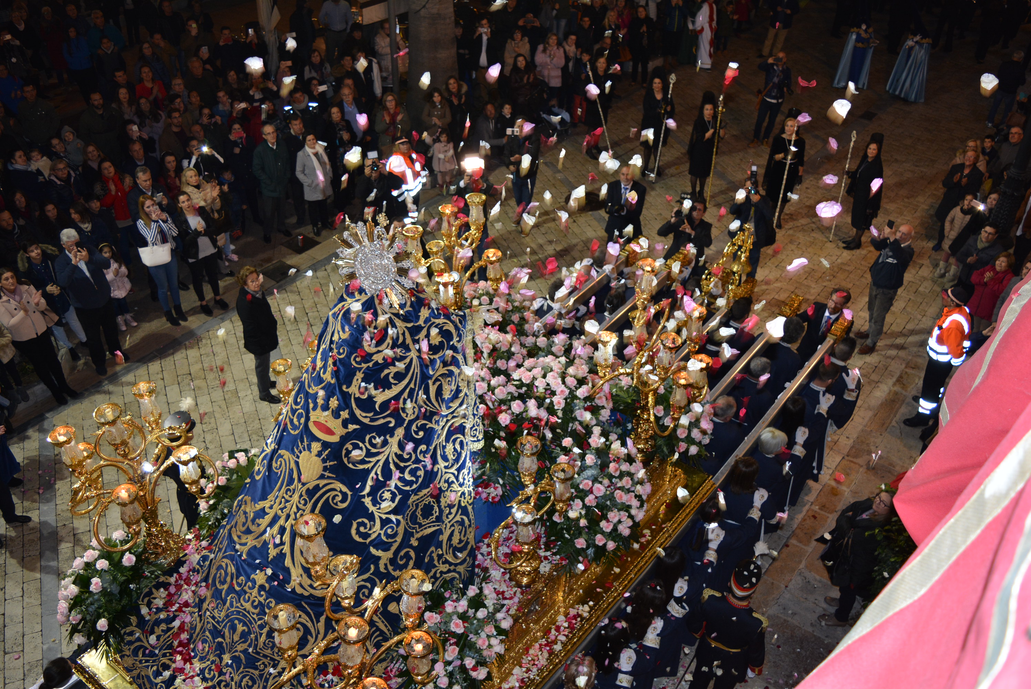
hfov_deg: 57.2
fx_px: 946
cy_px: 344
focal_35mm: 33
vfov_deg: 40.0
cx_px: 516
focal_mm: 22
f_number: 4
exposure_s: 1/60
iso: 400
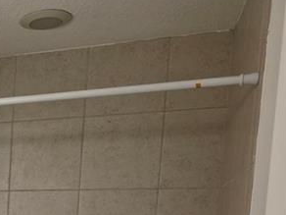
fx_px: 521
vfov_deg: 21.0
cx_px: -101
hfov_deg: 25.7
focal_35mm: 63
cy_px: 284
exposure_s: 1/120
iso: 200
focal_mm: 6.3
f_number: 1.7
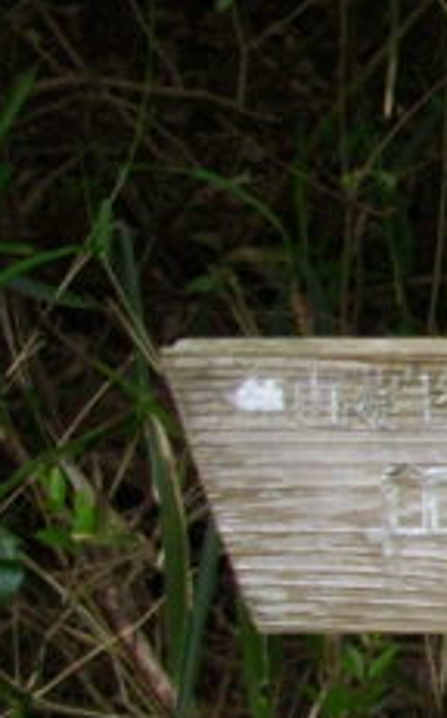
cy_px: 385
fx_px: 3398
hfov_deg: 6.9
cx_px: 1276
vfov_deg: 12.0
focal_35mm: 174
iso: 100
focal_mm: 6.2
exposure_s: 1/200
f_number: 2.8
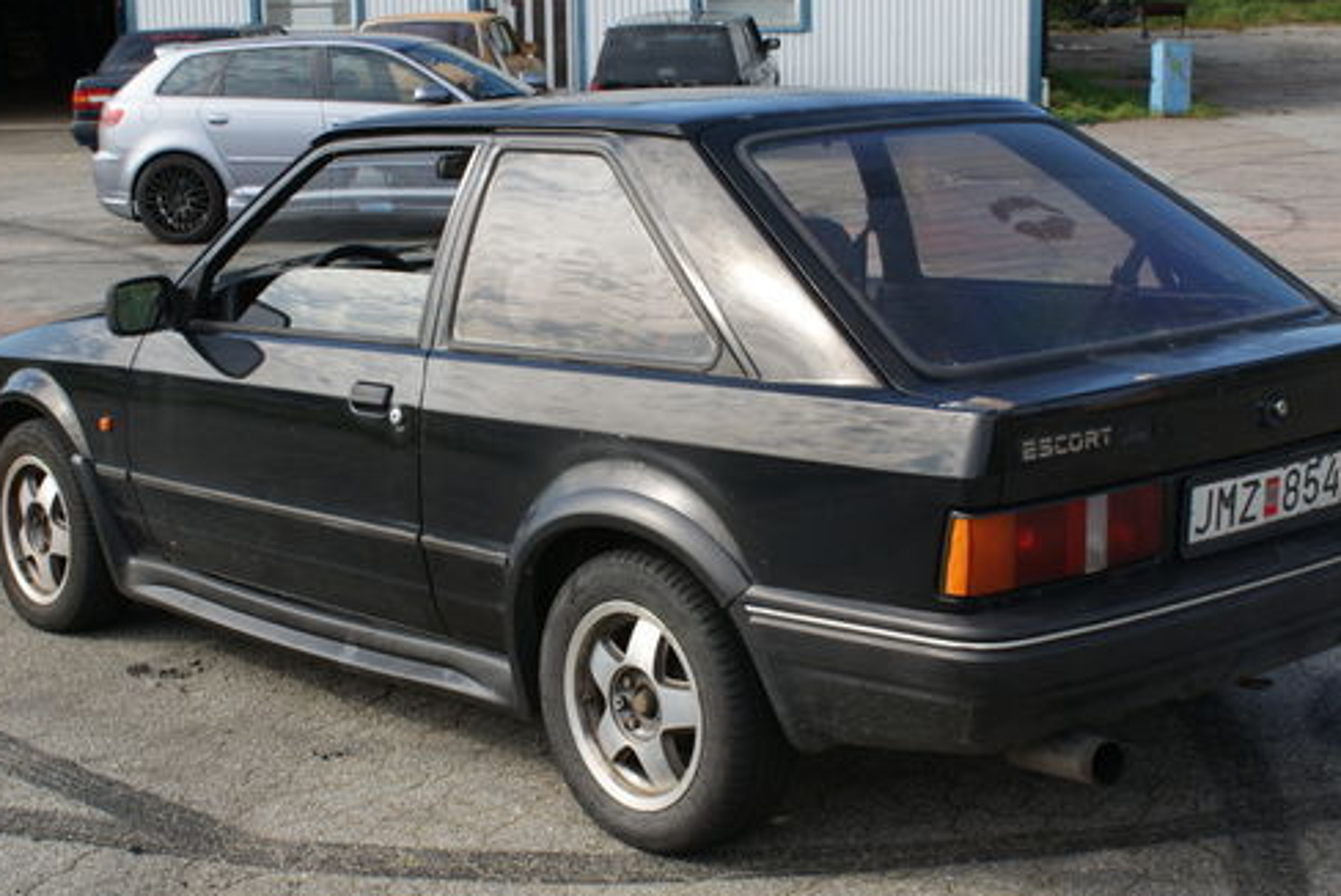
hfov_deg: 33.9
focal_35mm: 59
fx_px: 2199
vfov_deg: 23.0
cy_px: 426
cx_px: 668
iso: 100
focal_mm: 30
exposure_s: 1/125
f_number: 8
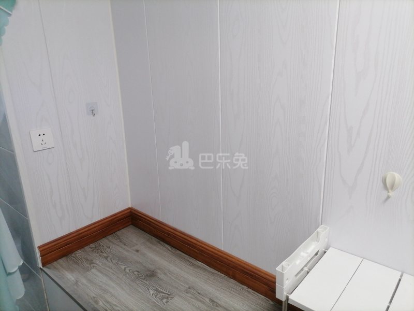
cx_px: 207
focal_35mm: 26
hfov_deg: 67.3
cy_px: 156
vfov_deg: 53.1
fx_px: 311
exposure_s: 1/33.3
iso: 250
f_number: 1.8
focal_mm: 5.4
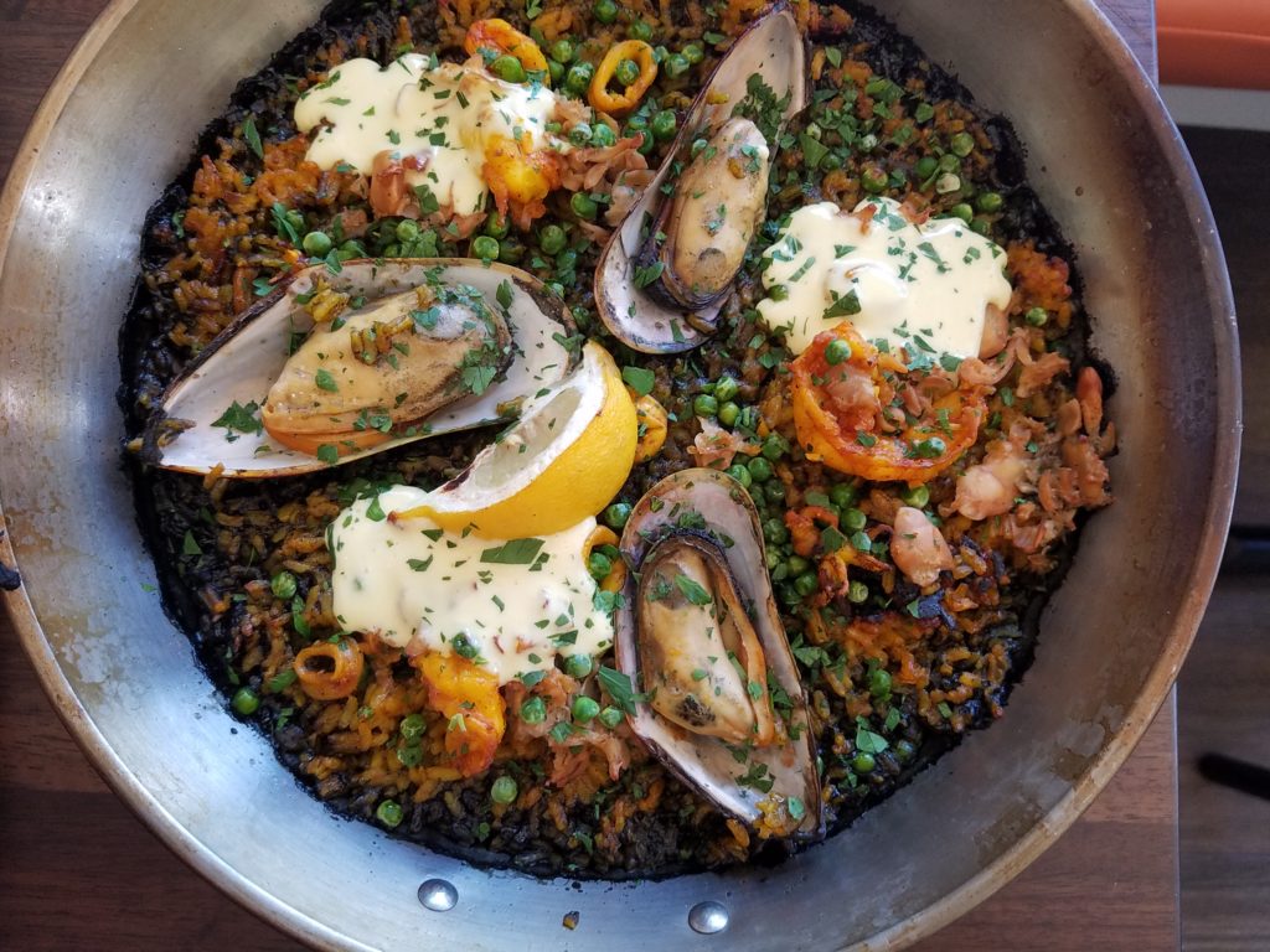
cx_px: 635
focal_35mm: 26
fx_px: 954
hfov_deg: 67.3
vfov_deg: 53.1
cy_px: 476
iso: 100
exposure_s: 1/60
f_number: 1.7
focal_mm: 4.2
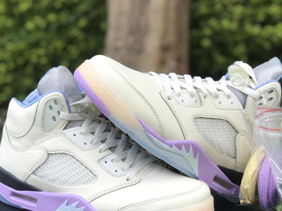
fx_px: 579
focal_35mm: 71
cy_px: 125
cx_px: 142
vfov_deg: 20.7
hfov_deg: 27.4
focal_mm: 6.6
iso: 20
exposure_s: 1/295
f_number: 2.8
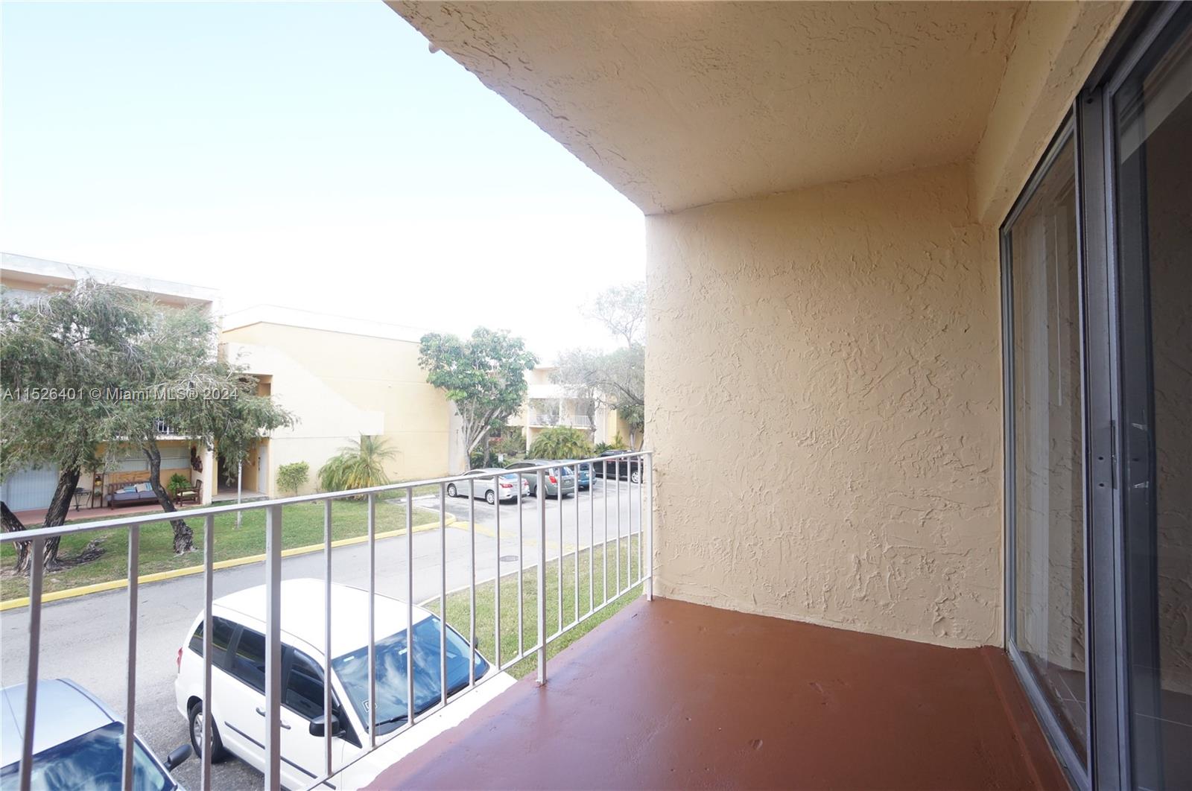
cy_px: 396
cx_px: 596
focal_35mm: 15
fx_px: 496
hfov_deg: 100.5
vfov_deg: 77.2
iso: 500
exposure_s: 1/250
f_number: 6.3
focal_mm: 10
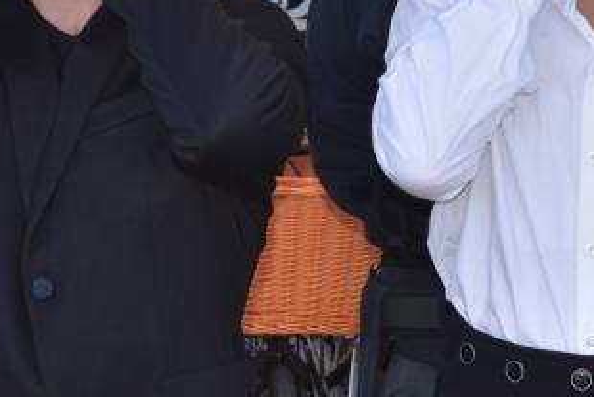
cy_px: -129
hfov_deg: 9.1
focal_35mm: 223
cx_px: 736
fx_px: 3675
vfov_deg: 6.1
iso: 100
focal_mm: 45
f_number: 5.6
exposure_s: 1/125
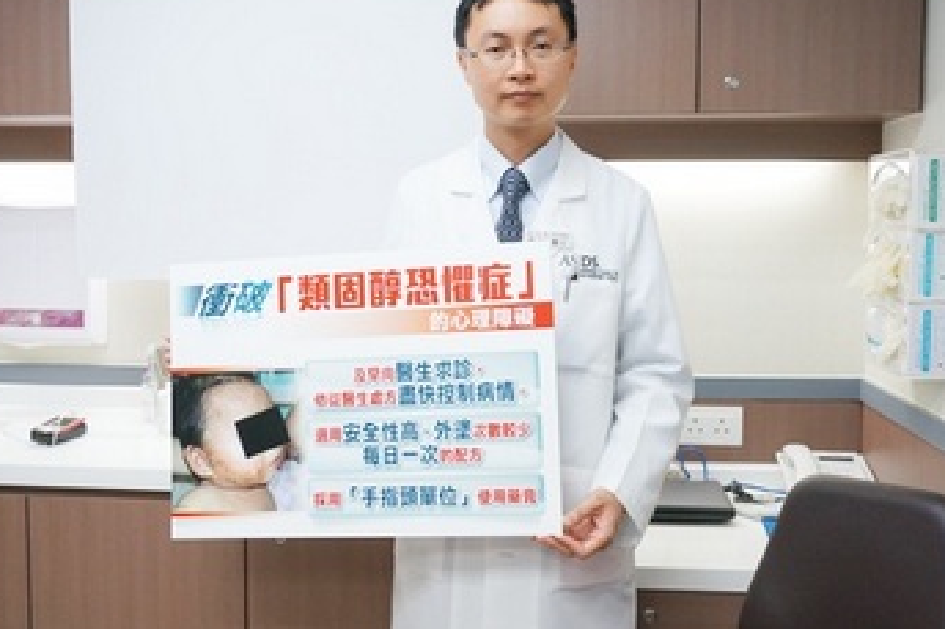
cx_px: 448
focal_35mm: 44
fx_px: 1154
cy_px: 299
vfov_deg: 30.5
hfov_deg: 44.5
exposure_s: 1/160
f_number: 4.5
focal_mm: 24
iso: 1250
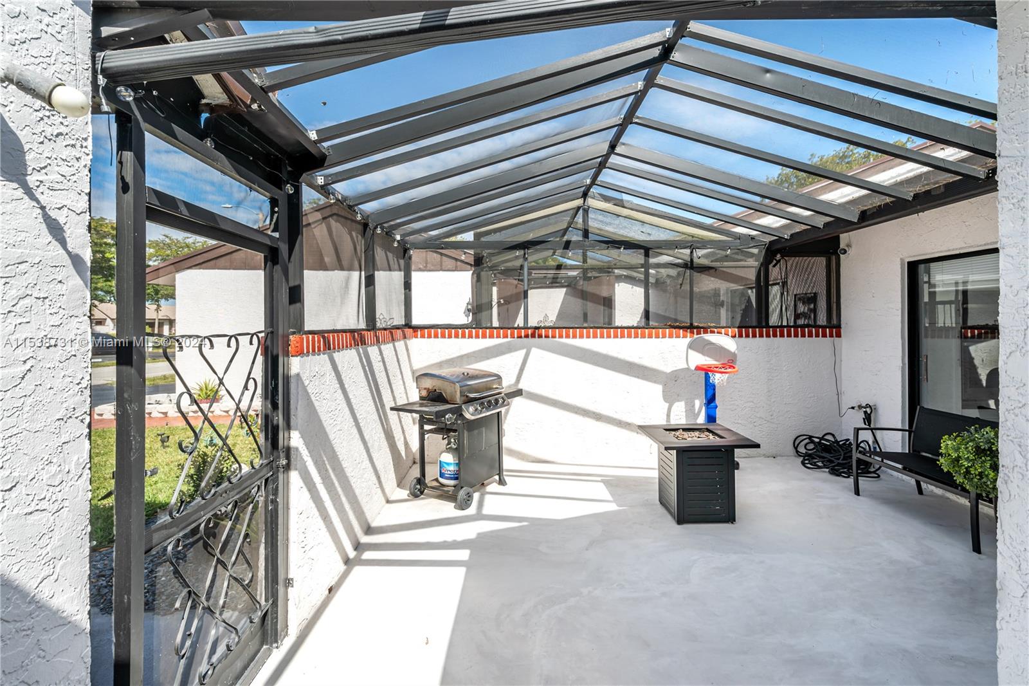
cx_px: 514
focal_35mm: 16
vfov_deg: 73.7
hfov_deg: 96.7
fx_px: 457
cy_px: 343
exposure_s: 1/200
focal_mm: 16
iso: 100
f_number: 8
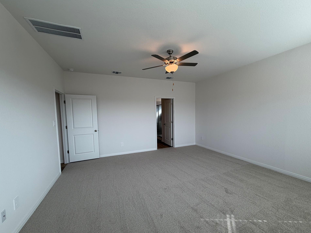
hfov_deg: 98.1
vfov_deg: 81.7
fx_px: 135
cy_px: 123
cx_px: 162
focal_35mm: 15
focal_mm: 2.22
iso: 32
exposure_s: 1/120
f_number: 2.2
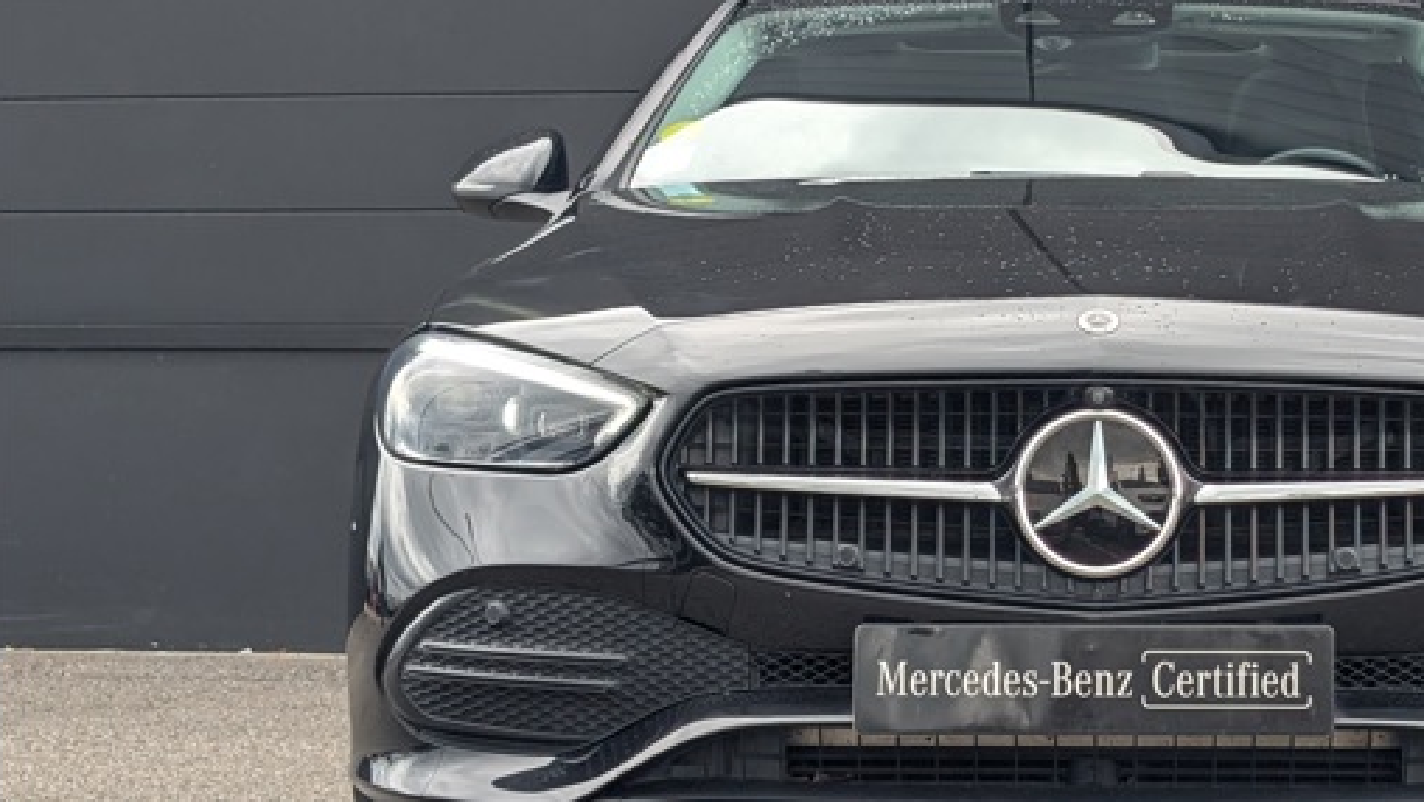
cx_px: 1116
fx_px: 3172
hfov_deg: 24.9
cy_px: 381
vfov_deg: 14.4
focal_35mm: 84
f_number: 1.68
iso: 20
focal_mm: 6.9
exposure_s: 1/264
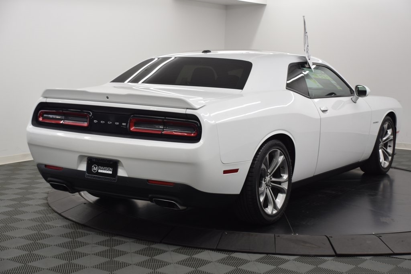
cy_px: 137
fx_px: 651
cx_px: 206
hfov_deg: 35.0
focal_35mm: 57
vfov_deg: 23.8
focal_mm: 38
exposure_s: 1/160
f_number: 4.5
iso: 400
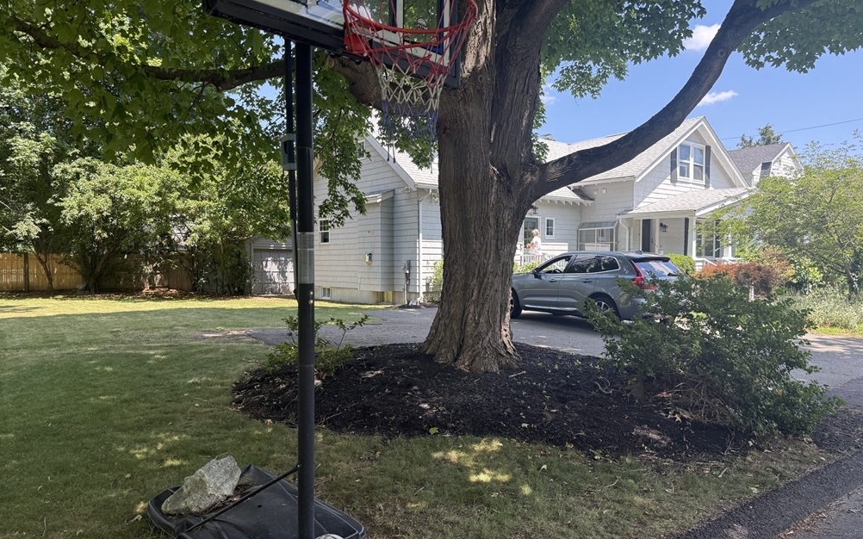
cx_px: 437
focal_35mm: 26
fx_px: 611
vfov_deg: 47.6
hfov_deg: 70.4
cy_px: 288
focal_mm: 6.76
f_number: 1.78
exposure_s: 1/637
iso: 100
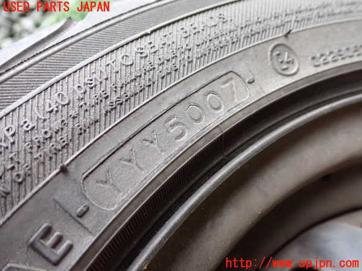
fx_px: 314
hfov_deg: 60.0
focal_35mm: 30
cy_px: 136
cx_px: 181
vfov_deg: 46.8
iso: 1250
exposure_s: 1/500
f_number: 2.3
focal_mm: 5.4
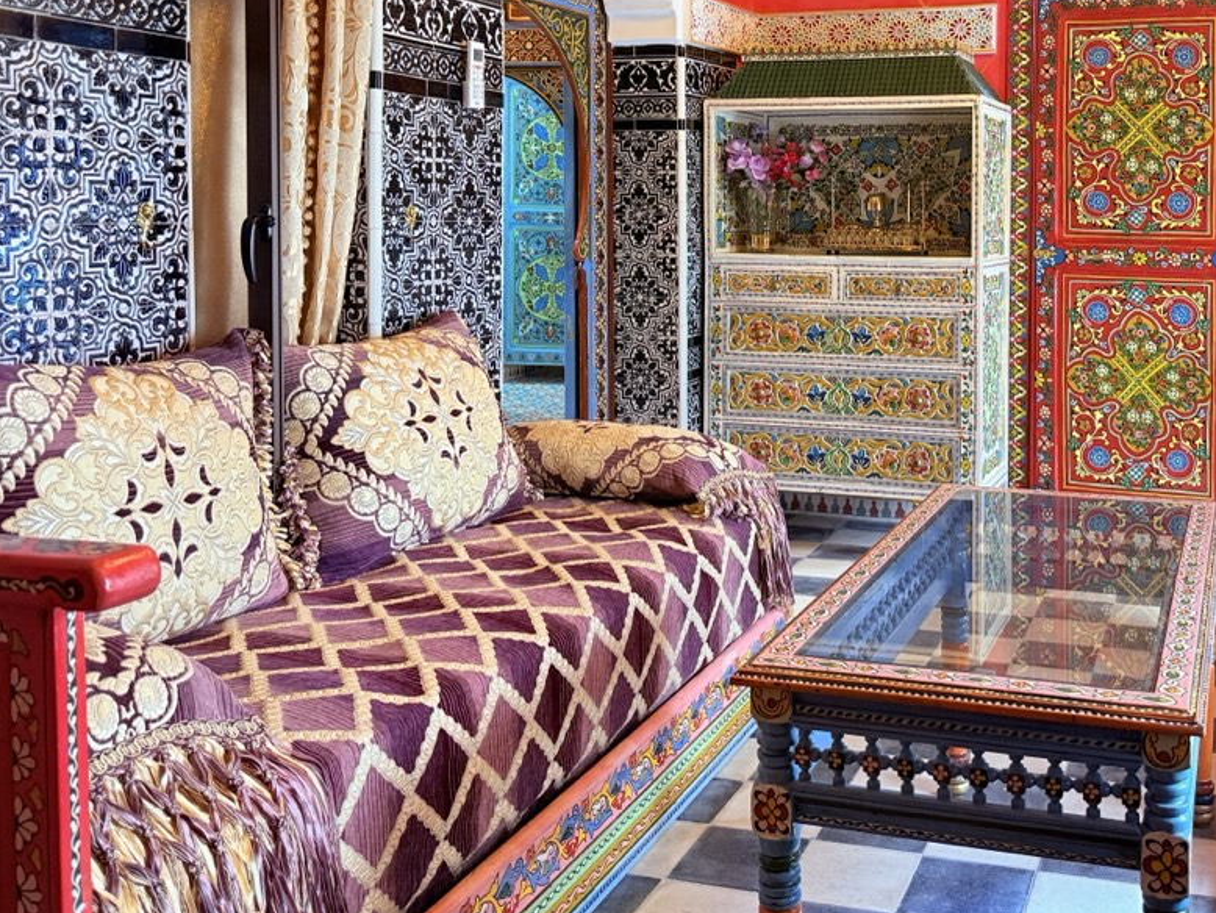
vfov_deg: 37.9
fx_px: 1300
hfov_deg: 48.8
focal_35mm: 37
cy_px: 245
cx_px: 860
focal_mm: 6.76
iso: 200
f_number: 1.78
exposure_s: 1/50
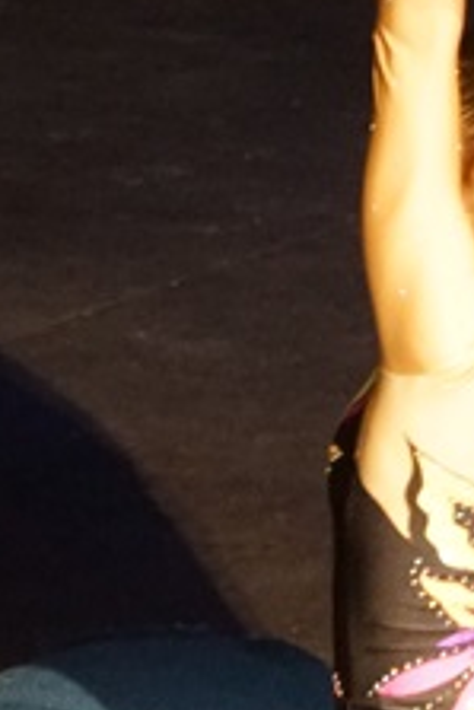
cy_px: 353
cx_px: 415
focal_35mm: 906
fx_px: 17869
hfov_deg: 1.5
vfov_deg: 2.3
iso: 3200
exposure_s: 1/25
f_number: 5.6
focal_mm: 135
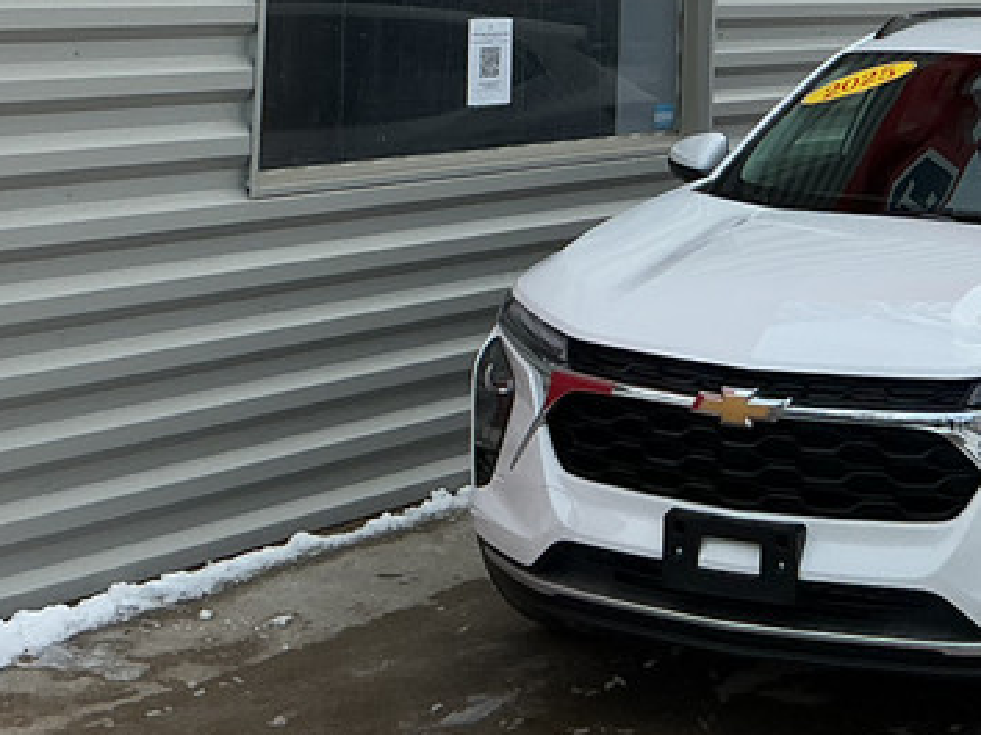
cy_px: -166
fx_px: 2379
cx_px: 906
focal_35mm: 84
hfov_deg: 22.7
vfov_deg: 16.7
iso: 25
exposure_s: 1/1490
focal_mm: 3
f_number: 1.8
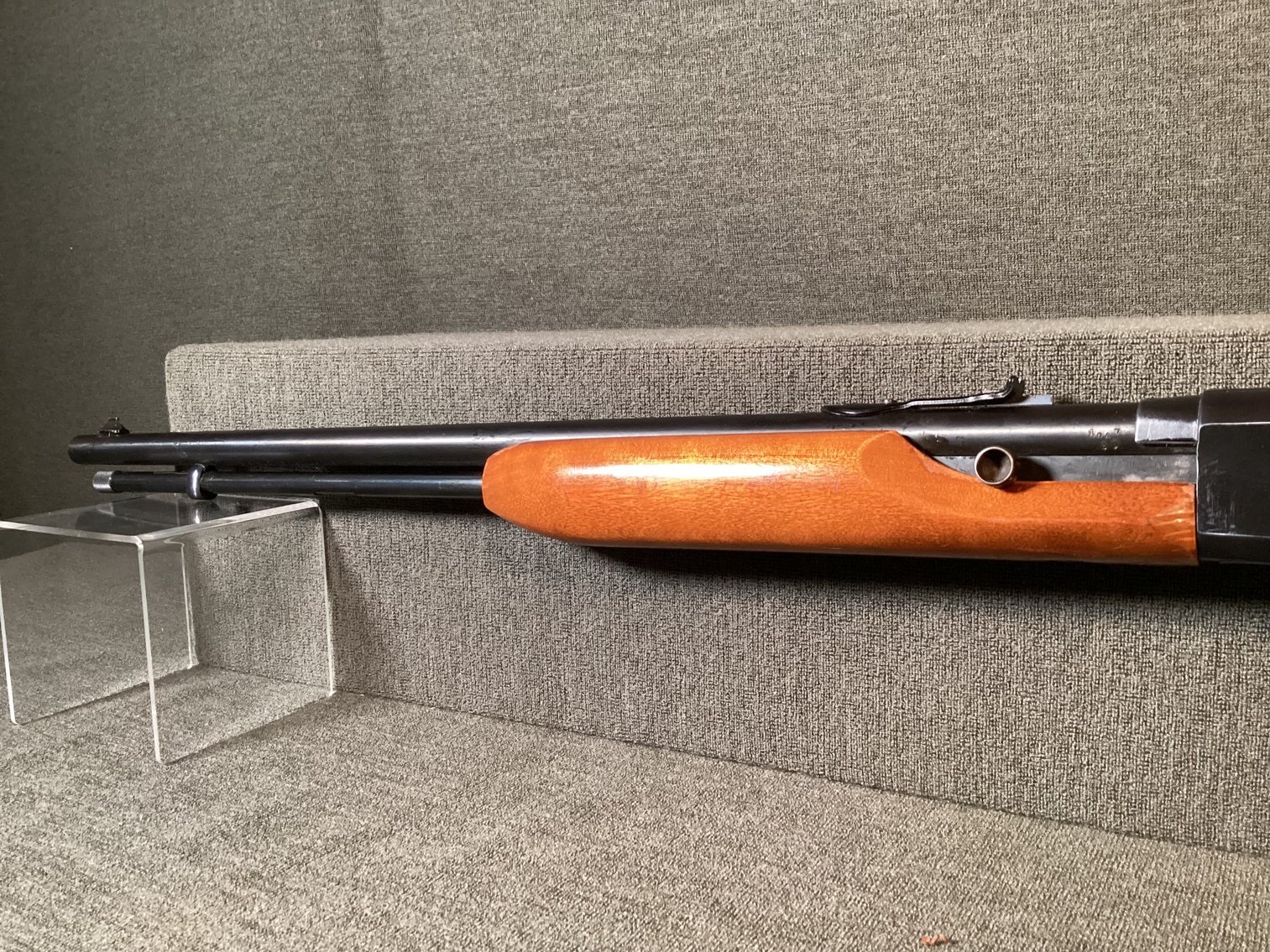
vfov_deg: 45.4
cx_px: 635
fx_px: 1137
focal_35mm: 31
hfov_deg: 58.3
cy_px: 476
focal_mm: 3.3
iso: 400
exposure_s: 1/50
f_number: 2.4
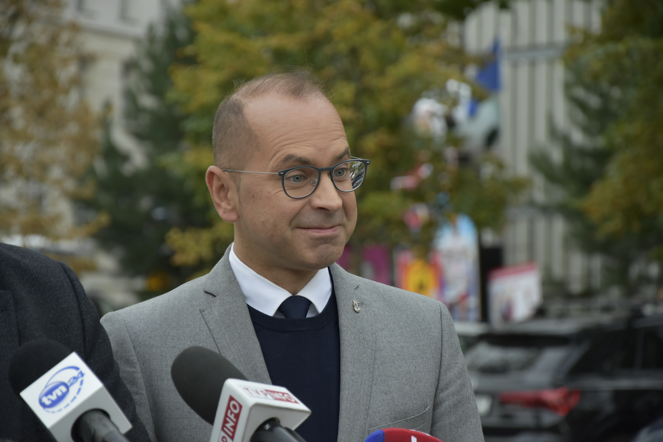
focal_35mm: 158
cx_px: 332
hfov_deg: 13.0
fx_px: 2900
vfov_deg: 8.7
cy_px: 221
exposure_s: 1/500
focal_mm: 105
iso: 800
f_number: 5.6
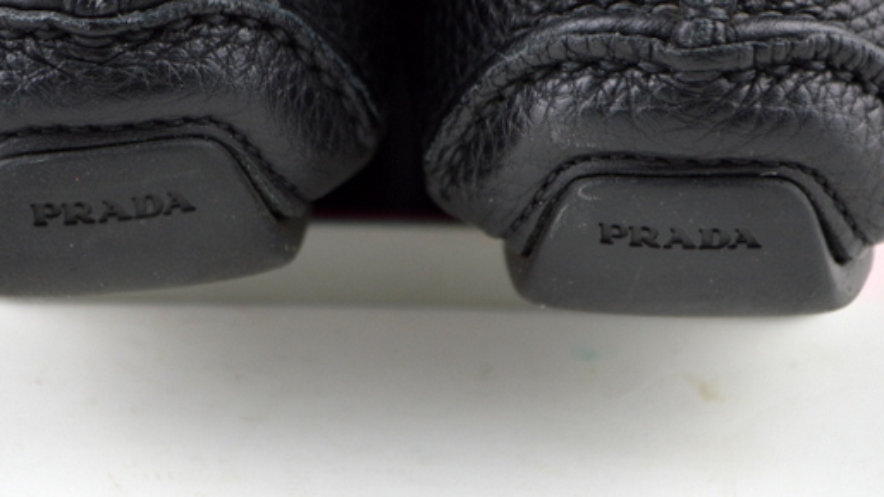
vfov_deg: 10.3
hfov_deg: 18.2
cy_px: 160
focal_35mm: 118
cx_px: 409
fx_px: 2759
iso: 400
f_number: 5.6
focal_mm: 55
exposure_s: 1/40
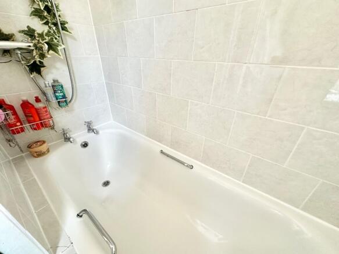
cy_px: 127
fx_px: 137
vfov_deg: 85.7
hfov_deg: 102.1
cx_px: 170
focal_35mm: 14
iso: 160
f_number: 2.2
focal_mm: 2.22
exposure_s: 1/106
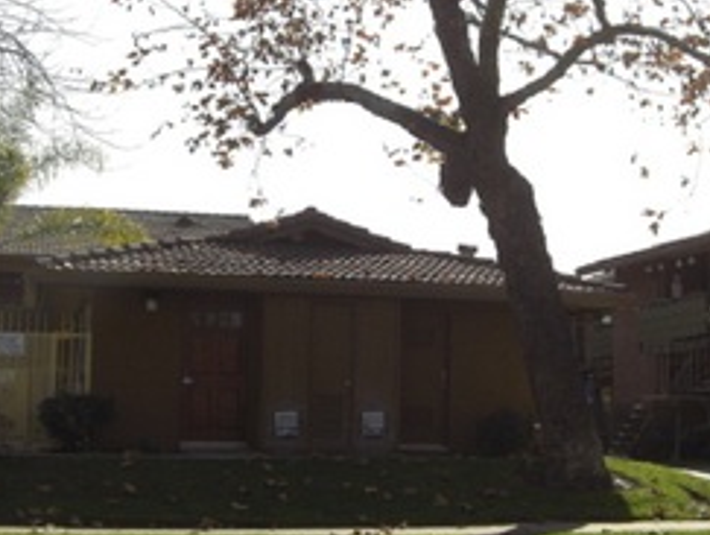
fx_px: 1109
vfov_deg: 27.1
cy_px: 254
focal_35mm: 54
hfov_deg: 35.3
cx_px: 444
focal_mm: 6.2
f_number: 8
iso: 64
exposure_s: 1/125
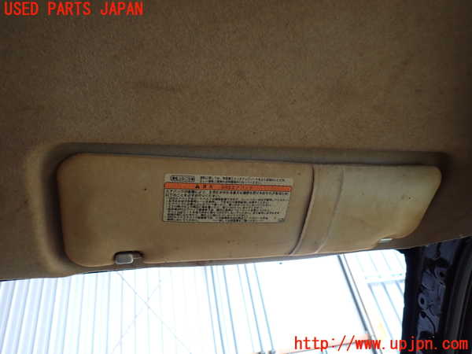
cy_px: 177
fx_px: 341
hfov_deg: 69.4
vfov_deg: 54.9
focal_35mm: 25
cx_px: 236
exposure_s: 1/100
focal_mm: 4.5
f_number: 2
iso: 100
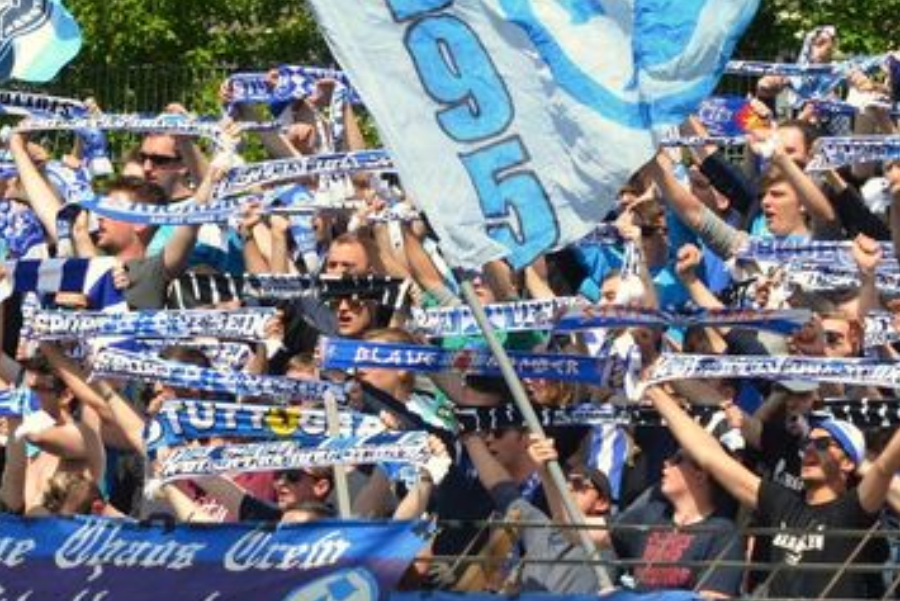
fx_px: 7828
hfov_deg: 6.6
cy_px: 342
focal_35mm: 313
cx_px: 634
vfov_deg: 4.4
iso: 400
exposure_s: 1/1600
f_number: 6.3
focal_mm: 130
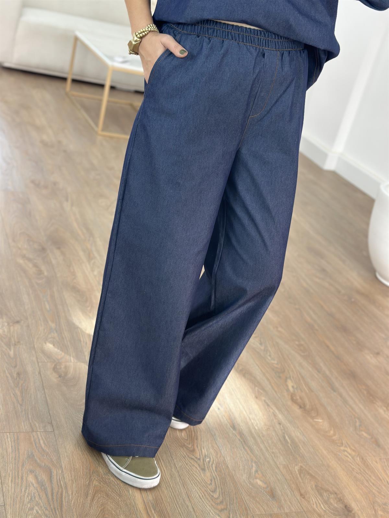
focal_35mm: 48
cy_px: 259
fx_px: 719
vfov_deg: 39.7
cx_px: 194
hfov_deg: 30.3
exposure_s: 1/100
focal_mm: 6.86
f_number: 1.78
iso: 80
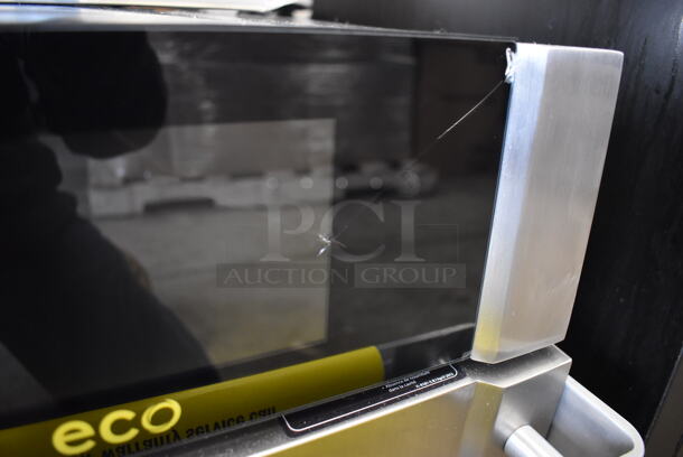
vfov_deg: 48.0
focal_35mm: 27
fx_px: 513
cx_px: 342
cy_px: 228
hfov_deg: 67.3
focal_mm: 18
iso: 3200
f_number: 3.5
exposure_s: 1/60
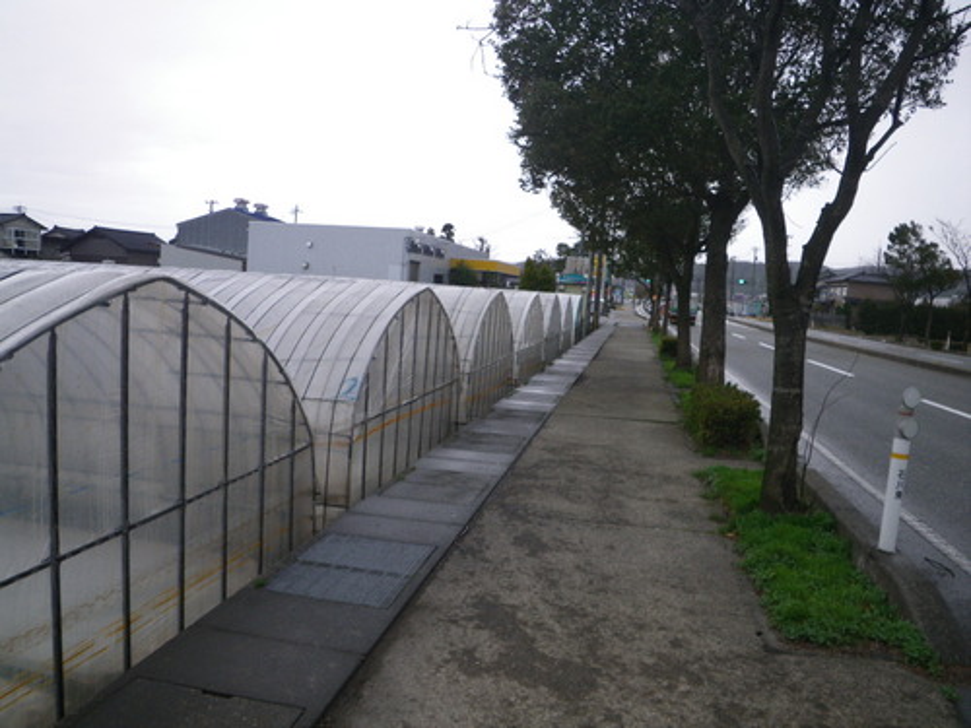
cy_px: 364
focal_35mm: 28
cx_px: 486
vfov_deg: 49.7
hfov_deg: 63.4
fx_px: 785
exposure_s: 1/50
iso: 64
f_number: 3.5
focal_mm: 5
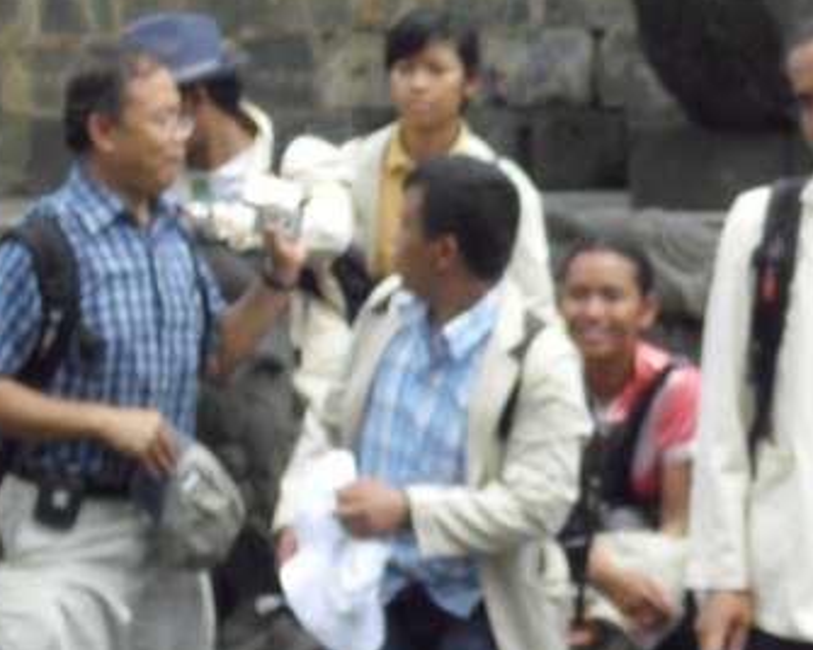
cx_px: 973
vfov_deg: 6.6
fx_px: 5606
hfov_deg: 8.2
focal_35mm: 233
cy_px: 374
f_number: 4.2
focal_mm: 12.8
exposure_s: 1/200
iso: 100
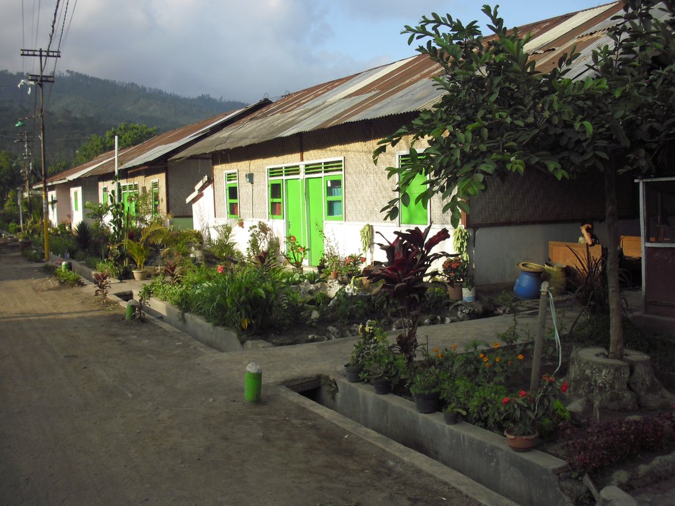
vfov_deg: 37.7
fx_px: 741
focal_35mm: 38
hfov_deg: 49.0
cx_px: 338
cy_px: 253
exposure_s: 1/100
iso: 100
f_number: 8
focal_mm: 6.2
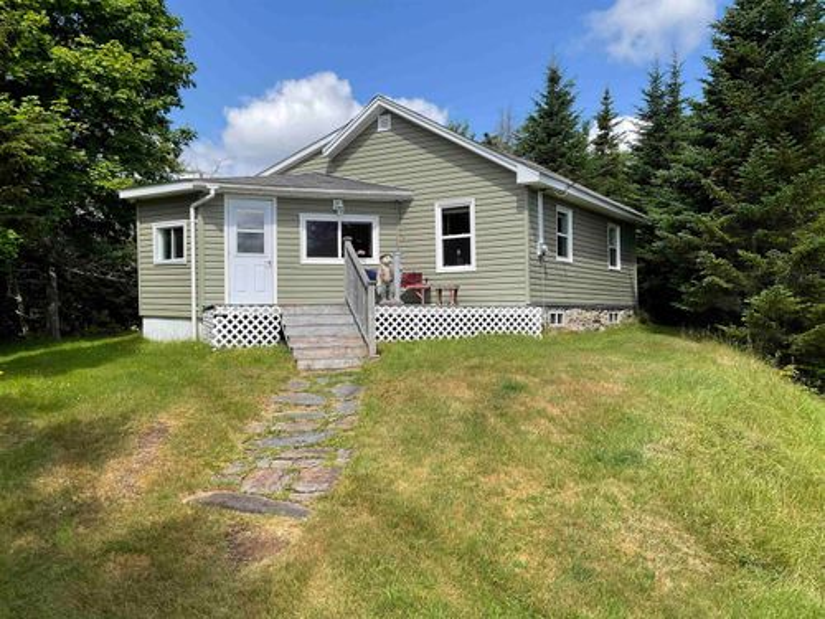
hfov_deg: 61.7
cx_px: 412
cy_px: 310
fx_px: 691
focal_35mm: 29
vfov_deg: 48.2
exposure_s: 1/1342
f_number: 1.8
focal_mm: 3
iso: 16
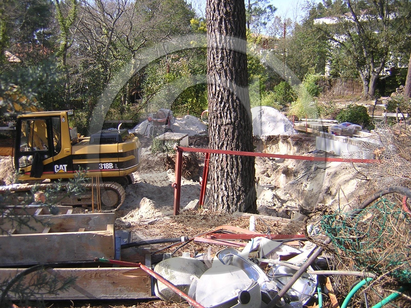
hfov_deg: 51.4
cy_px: 154
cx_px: 206
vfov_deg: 39.7
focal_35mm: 36
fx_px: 427
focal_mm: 4.7
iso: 100
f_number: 2.6
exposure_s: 1/427
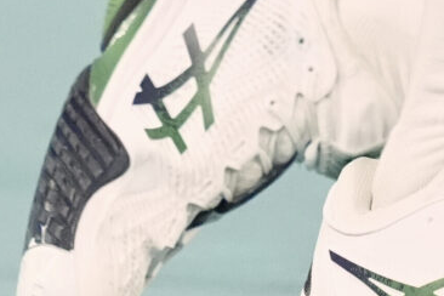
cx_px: 454
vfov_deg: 0.5
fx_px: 34457
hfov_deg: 0.7
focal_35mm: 2794
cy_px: -317
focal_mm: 400
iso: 6400
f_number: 2.8
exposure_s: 1/1600
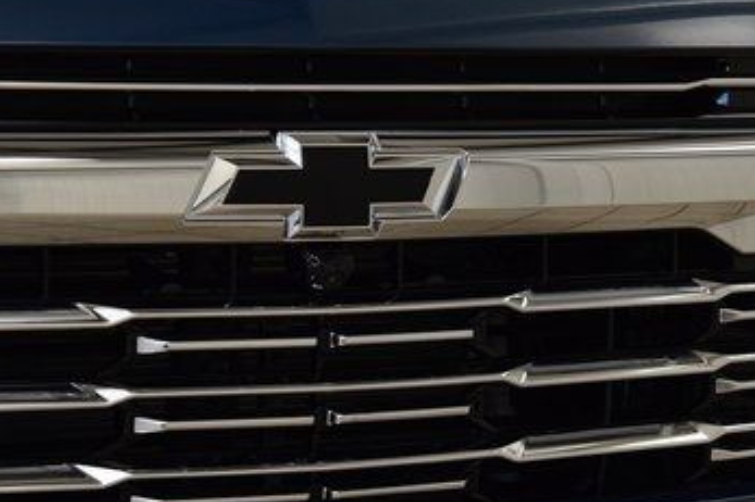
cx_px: 292
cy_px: 262
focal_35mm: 144
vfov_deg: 9.5
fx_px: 3018
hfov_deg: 14.2
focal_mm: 52
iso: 1600
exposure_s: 1/60
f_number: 7.1
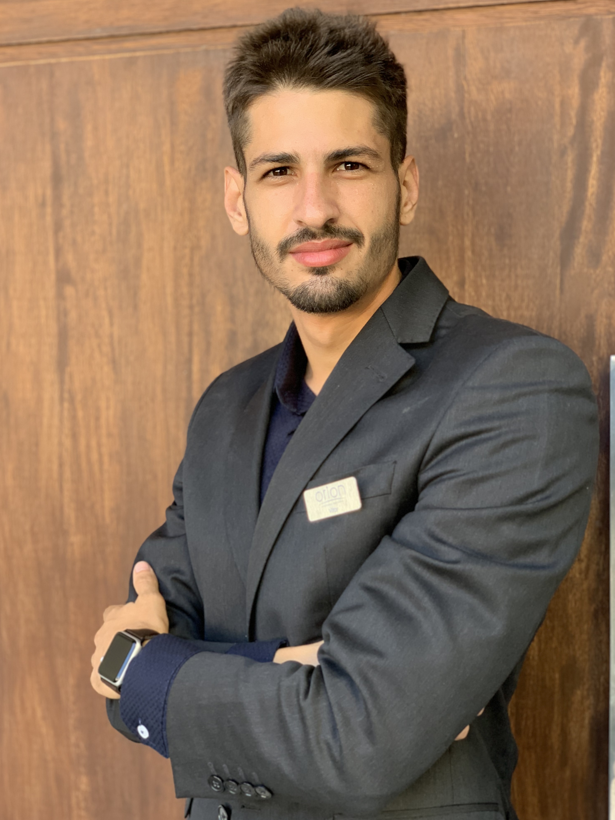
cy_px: 409
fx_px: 1255
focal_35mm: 53
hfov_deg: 27.5
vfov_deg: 36.2
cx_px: 306
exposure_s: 1/122
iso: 50
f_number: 2.4
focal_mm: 6
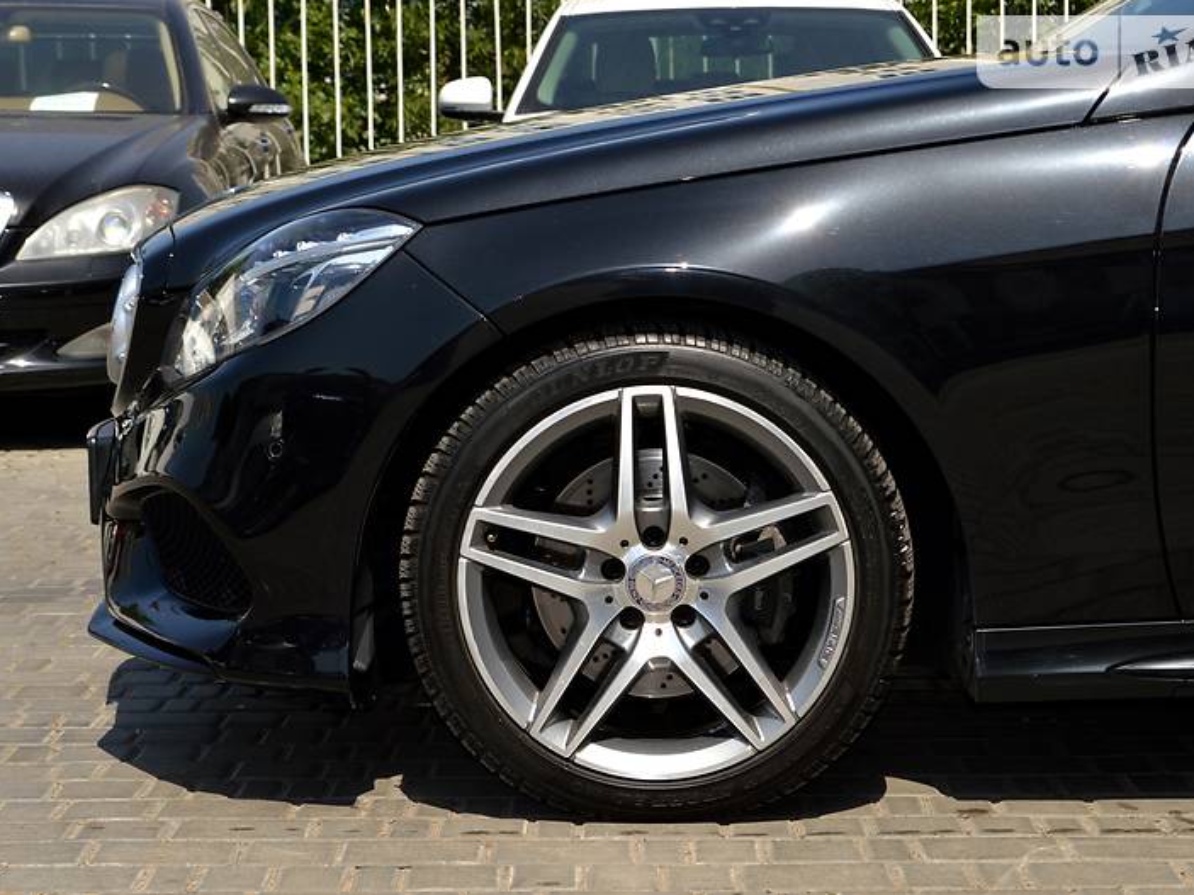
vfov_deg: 18.0
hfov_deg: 23.8
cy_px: 447
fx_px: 2828
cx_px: 567
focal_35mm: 82
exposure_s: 1/200
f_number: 9
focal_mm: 50
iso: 100
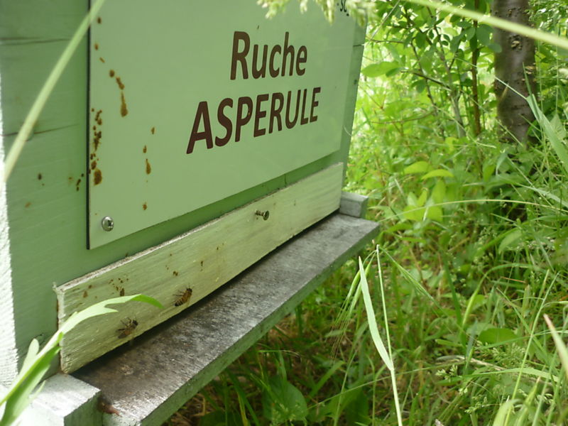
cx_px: 284
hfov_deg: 55.4
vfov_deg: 42.9
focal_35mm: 33
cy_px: 213
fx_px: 541
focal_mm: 5.5
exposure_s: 1/125
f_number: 2.8
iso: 80
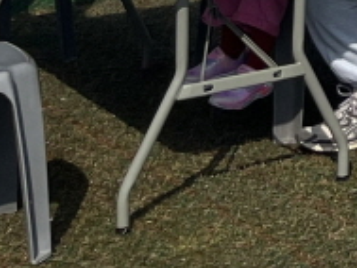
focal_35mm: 176
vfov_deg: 7.4
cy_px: -568
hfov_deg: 9.5
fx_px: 1816
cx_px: 961
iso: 50
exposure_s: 1/5319
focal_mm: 5.1
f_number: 1.6
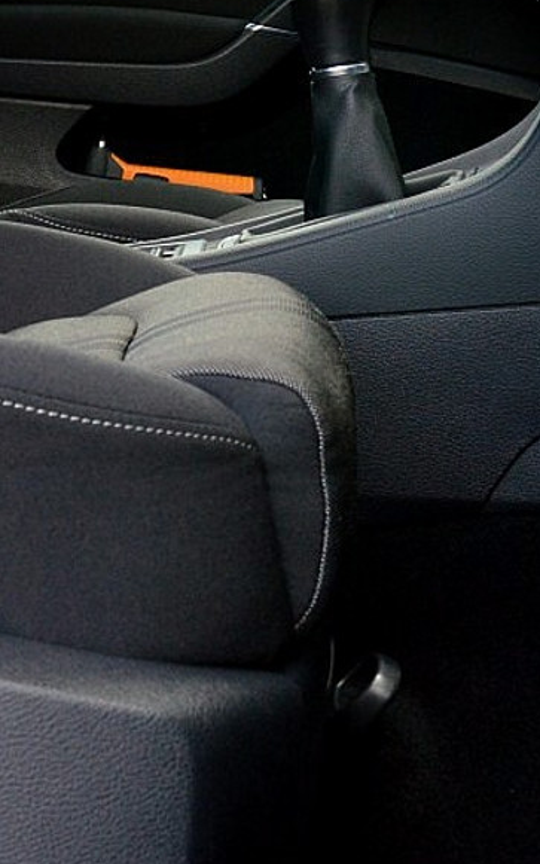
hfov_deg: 14.3
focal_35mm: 91
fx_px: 2143
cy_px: 49
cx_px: 345
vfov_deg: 22.1
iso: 400
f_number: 8
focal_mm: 18
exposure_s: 1/80
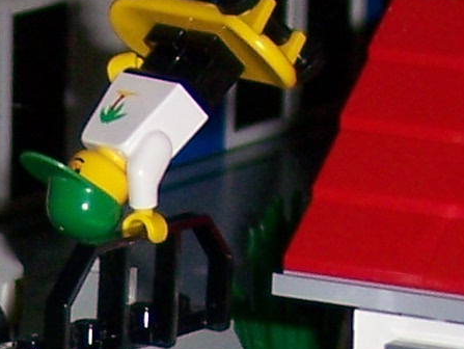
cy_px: 887
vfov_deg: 3.3
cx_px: -309
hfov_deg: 4.4
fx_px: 5943
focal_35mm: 443
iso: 100
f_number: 3.8
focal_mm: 11.6
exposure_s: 1/100
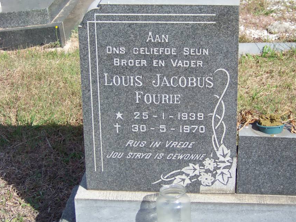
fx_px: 744
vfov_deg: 17.0
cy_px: 114
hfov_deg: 22.4
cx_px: 194
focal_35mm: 87
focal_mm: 10.5
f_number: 3.2
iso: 64
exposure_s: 1/500
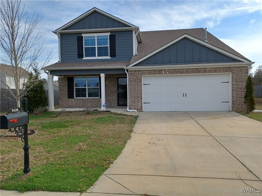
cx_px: 131
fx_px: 189
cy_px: 98
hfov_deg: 69.4
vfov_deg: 54.9
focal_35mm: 25
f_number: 1.8
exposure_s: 1/421
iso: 32
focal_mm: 4.6
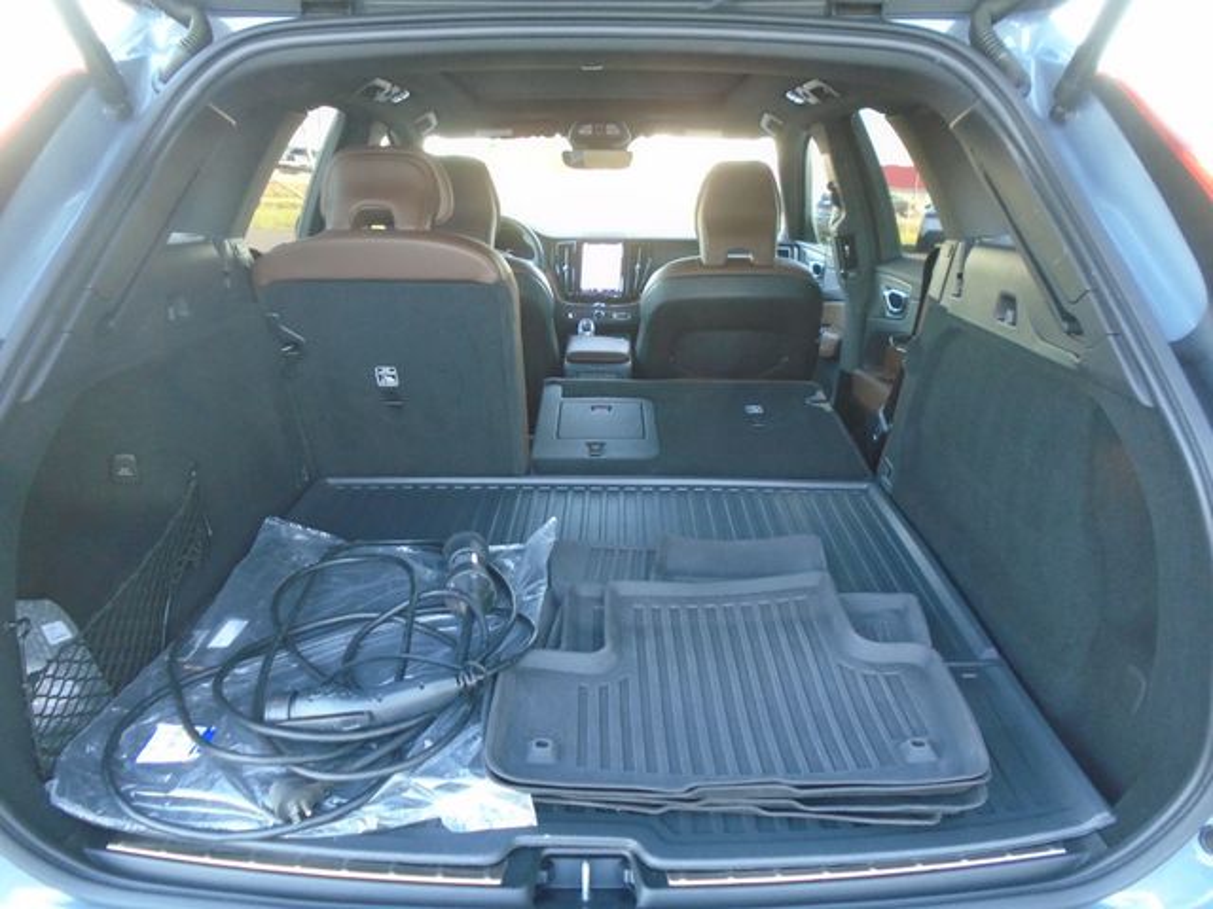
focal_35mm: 26
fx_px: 911
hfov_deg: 67.3
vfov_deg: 53.1
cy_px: 454
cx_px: 606
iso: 250
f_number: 3.2
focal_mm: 4.6
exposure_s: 1/30
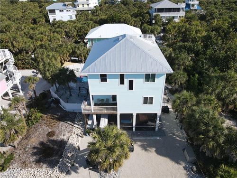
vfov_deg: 56.8
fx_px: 164
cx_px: 118
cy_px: 89
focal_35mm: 24
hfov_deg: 71.6
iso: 110
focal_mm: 4.5
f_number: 2.8
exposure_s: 1/640
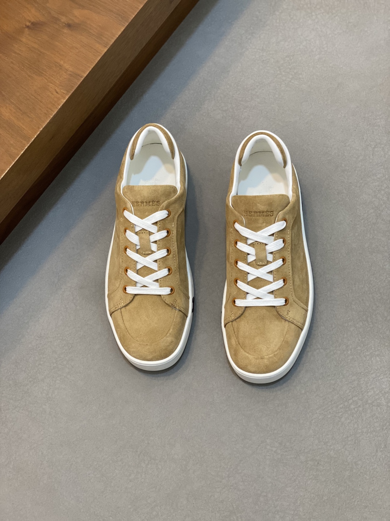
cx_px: 195
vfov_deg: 36.8
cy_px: 260
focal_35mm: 52
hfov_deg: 28.0
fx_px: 781
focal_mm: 6
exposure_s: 1/100
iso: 100
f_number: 2
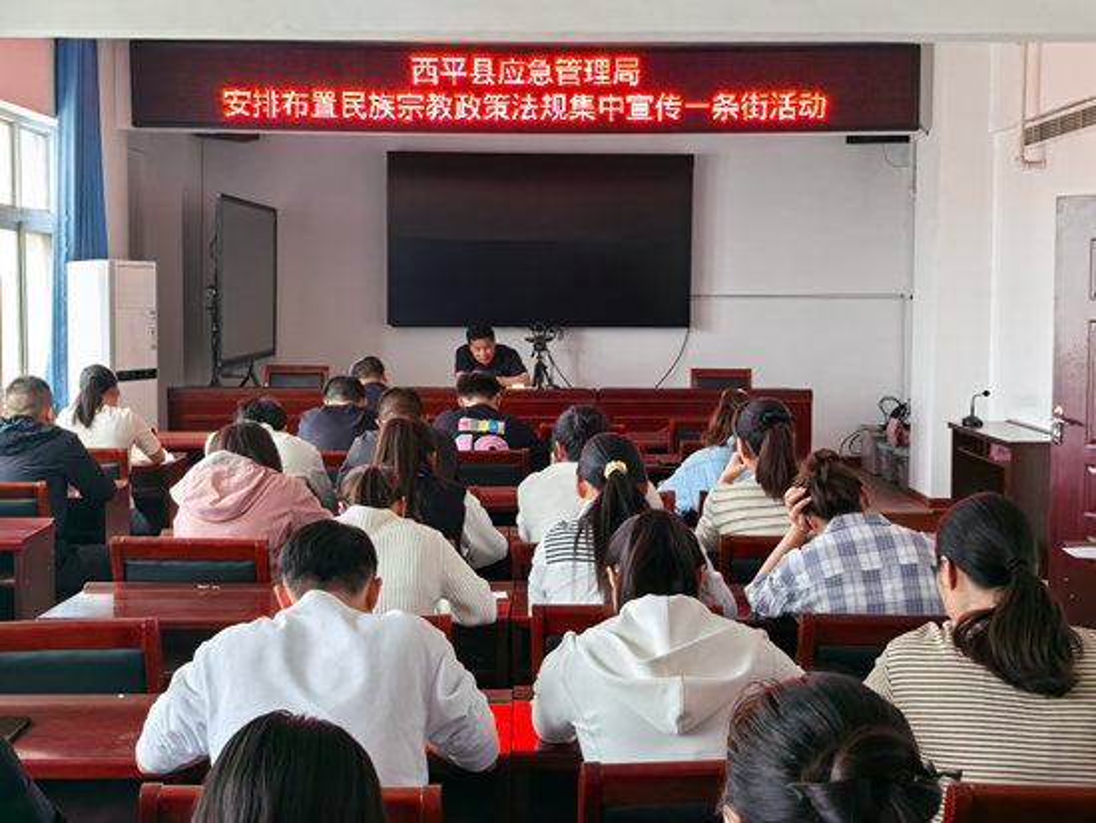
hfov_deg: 40.4
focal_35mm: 47
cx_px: 548
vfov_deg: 30.9
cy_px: 412
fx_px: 1489
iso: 50
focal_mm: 5.75
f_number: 2
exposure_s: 1/162
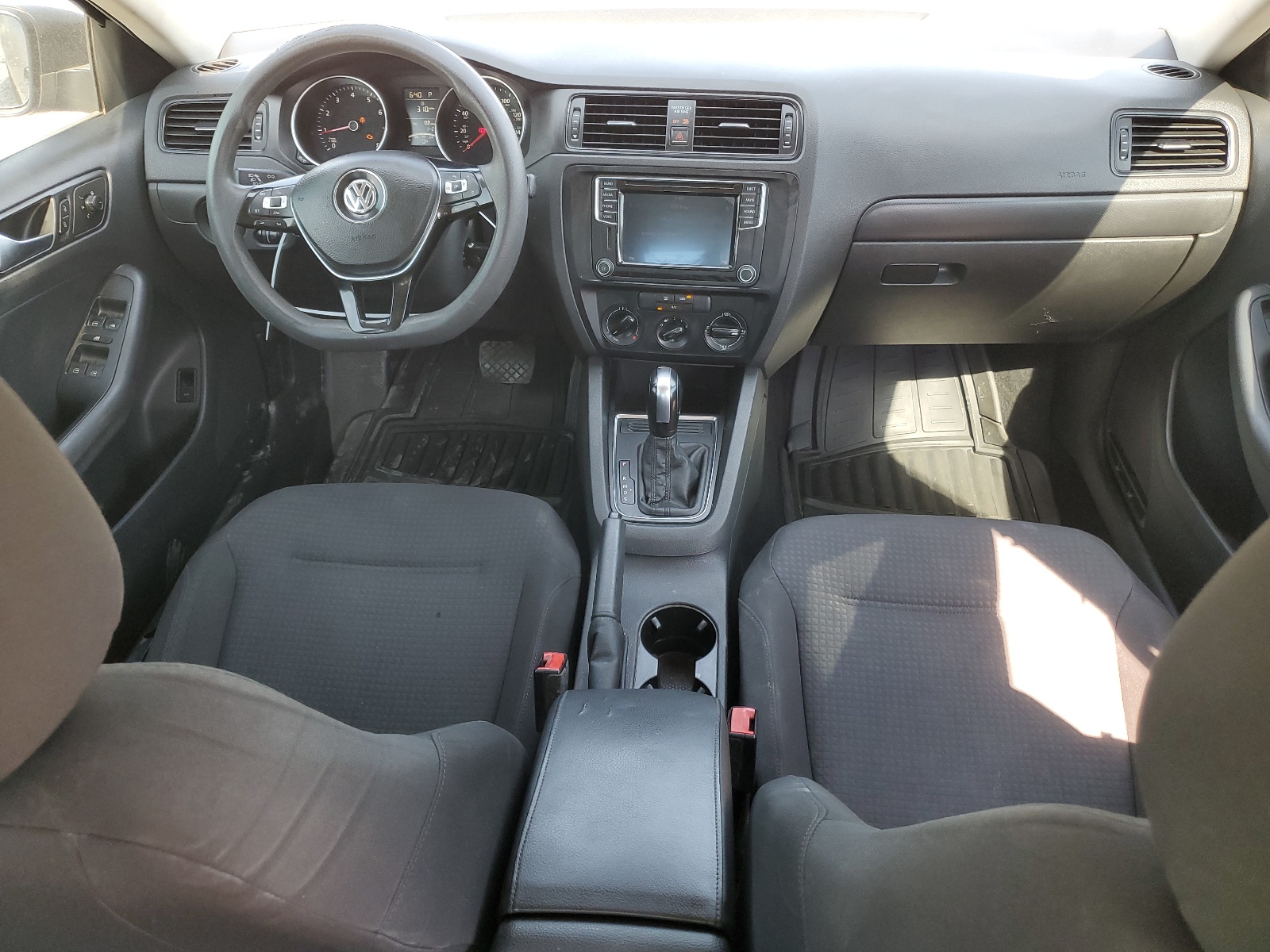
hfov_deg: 67.3
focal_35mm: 26
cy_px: 476
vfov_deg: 53.1
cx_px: 635
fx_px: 954
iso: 70
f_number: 1.5
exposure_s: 1/120
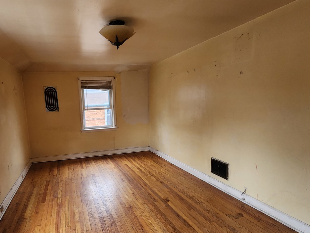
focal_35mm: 20
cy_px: 137
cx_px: 114
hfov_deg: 80.0
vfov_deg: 65.5
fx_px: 179
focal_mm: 2.2
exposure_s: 1/60
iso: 200
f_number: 2.2
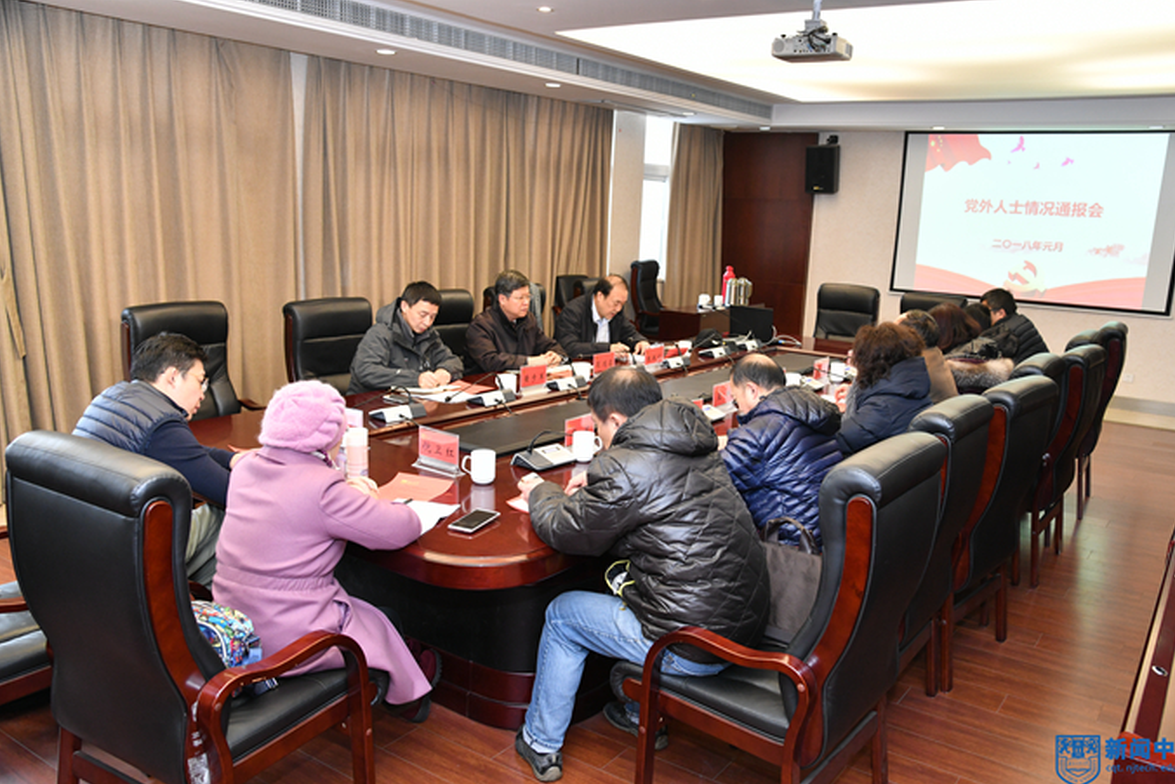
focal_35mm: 29
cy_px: 404
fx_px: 947
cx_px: 605
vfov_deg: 45.0
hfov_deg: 63.6
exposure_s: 1/60
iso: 1600
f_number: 5.6
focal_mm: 28
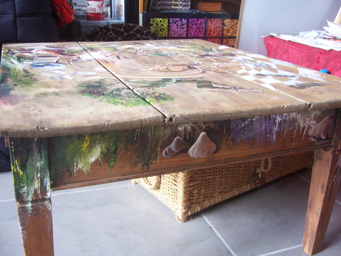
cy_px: 128
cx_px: 170
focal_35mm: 36
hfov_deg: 51.4
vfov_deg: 39.7
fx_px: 355
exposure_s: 1/30
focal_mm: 6
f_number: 3
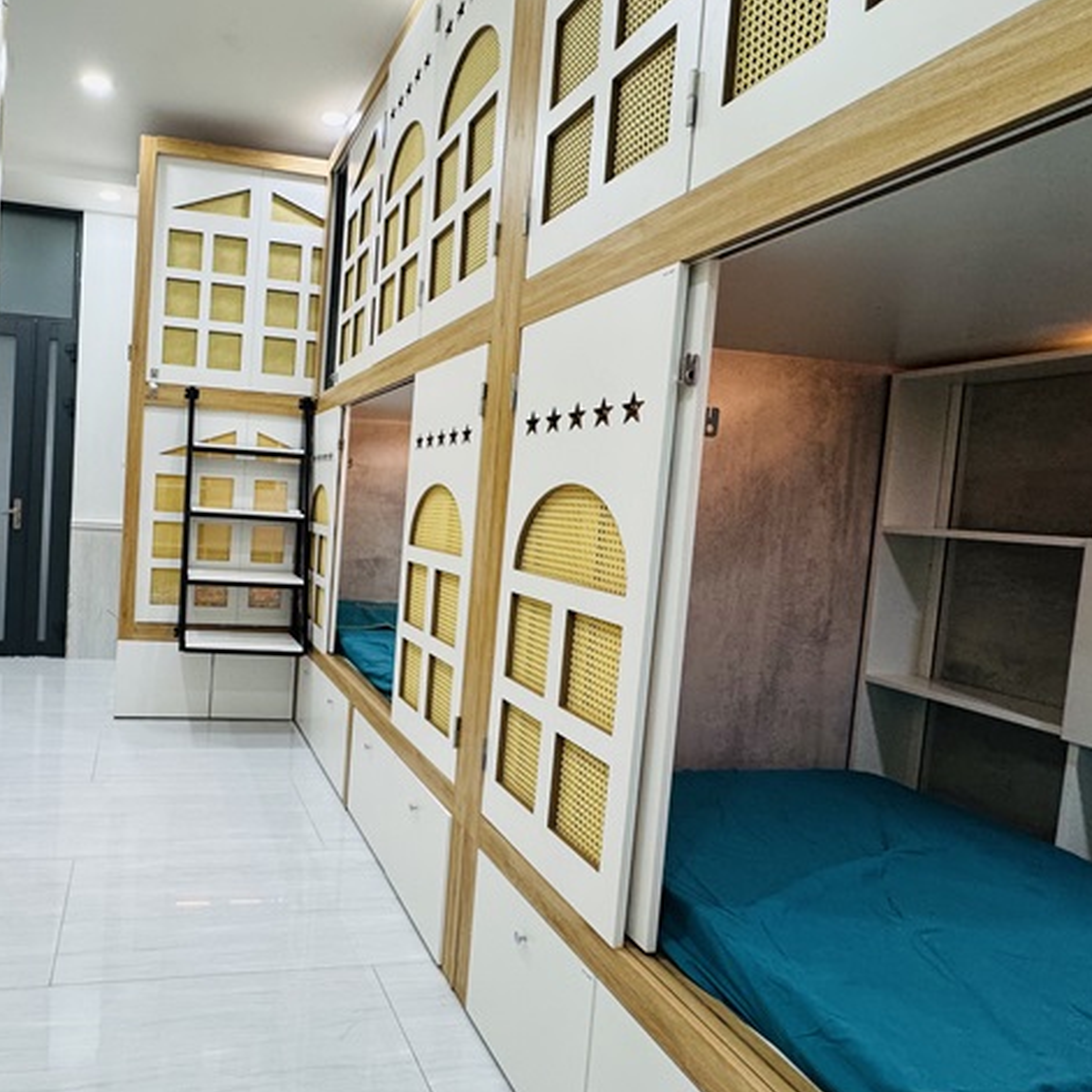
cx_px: 287
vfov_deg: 72.1
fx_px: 749
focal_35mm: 21
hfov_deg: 68.0
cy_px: 536
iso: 200
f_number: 2.2
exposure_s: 1/100
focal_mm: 2.22
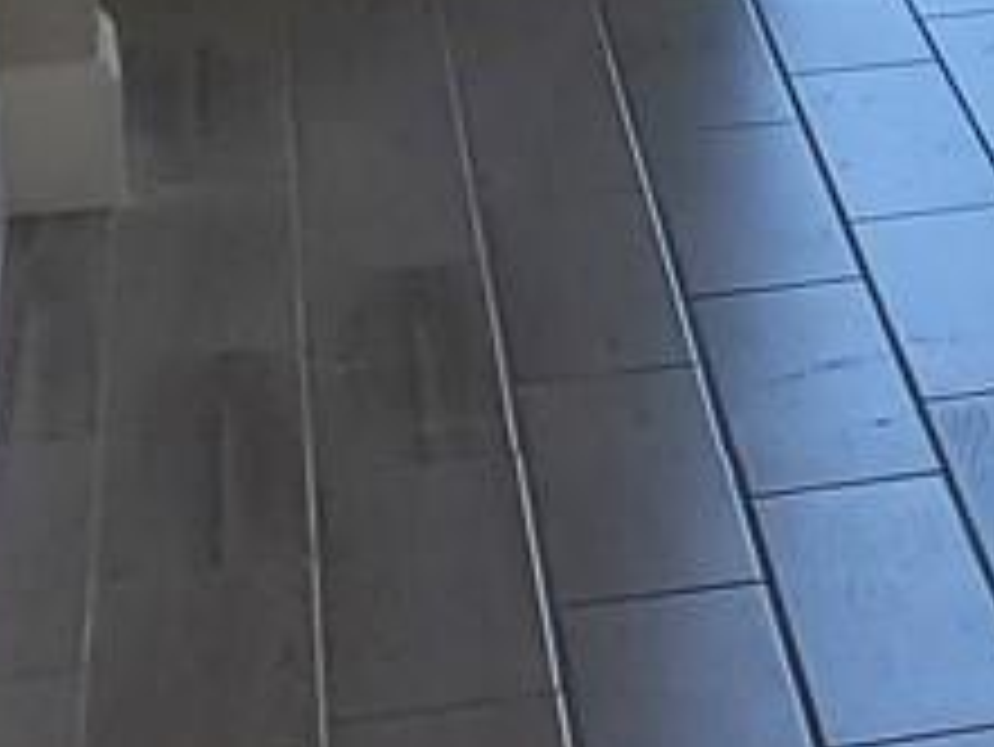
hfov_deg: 8.9
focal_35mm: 188
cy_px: -958
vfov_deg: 7.5
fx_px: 5401
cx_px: 2820
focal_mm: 4.3
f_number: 2.4
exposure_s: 1/227
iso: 50
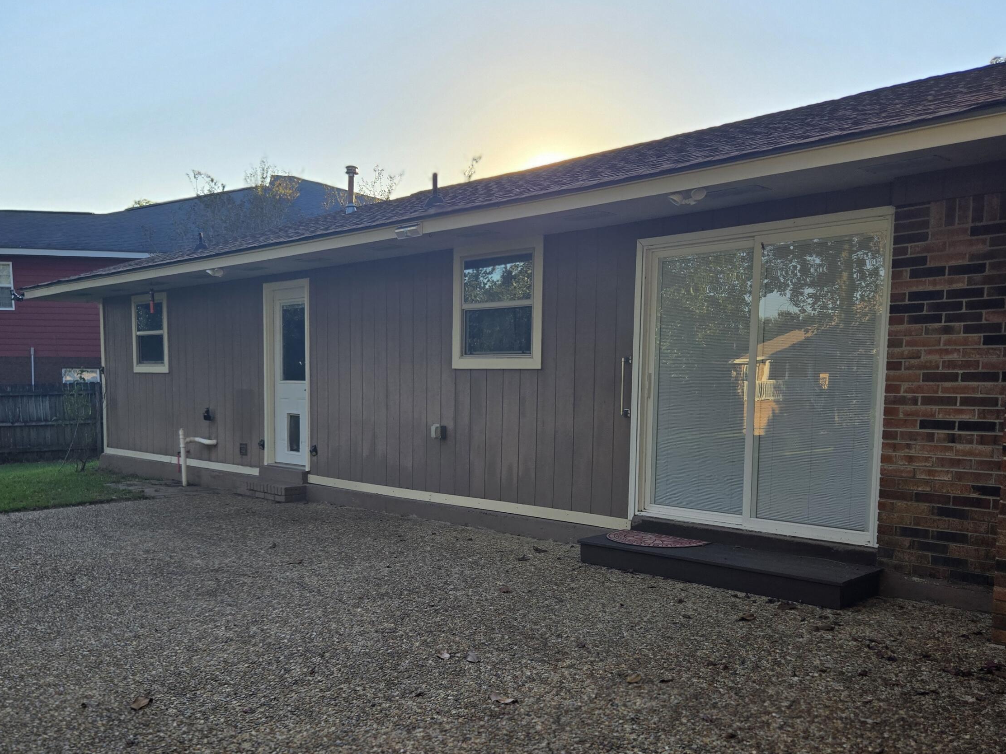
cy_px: 460
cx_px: 480
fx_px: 901
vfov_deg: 45.1
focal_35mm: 31
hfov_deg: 58.3
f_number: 1.8
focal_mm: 5.4
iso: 25
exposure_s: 1/880
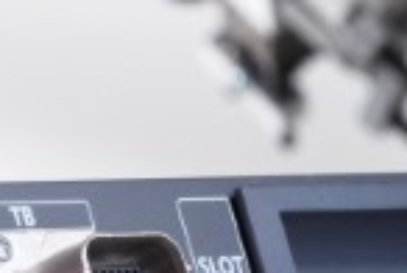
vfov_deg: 1.8
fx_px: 8678
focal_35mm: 766
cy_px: 86
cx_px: -279
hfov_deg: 2.7
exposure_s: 1/200
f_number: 16
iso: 200
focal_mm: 140
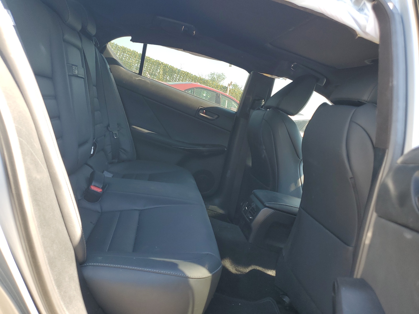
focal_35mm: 26
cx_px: 210
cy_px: 157
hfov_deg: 67.3
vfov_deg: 53.1
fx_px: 315
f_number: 1.5
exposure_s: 1/175
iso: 50
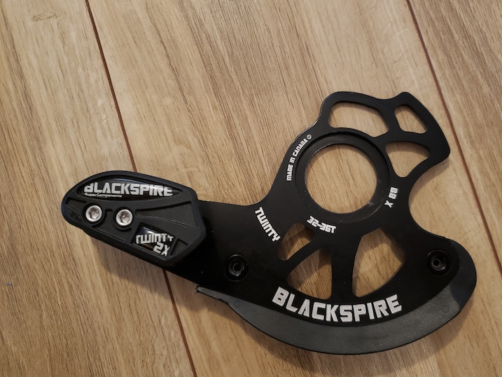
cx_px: 278
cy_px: 188
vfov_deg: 48.2
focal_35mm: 29
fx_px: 421
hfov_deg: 61.5
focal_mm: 4.3
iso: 250
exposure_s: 1/10
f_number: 1.5
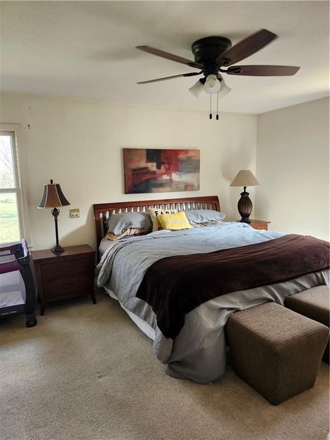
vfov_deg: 73.9
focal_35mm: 23
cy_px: 220
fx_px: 292
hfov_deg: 58.9
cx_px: 165
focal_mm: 5.54
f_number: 1.8
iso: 160
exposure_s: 1/120
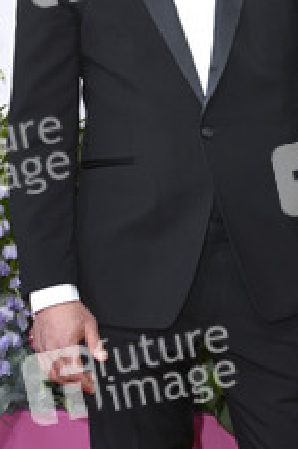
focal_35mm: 182
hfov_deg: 7.5
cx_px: 190
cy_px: 63
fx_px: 2263
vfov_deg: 11.2
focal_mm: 98
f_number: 5.6
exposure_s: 1/250
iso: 500
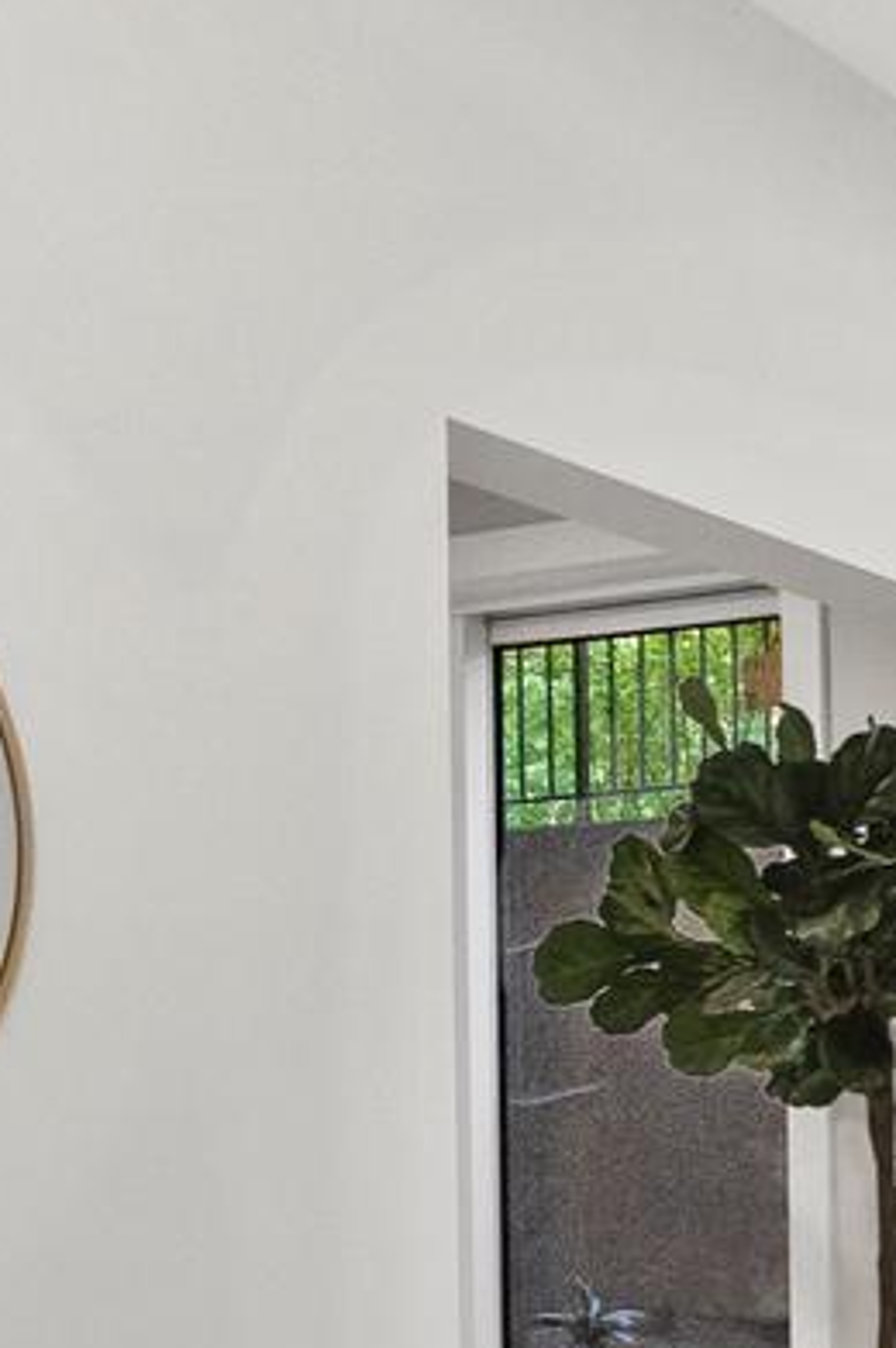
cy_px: 1236
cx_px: 1582
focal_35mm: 59
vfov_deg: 32.2
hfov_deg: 18.4
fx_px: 2206
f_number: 8
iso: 3200
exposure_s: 1/15
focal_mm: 16
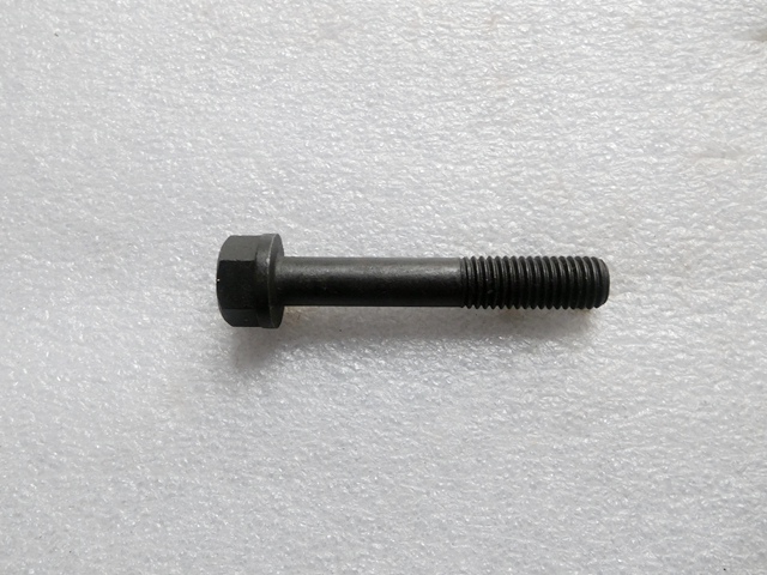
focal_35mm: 28
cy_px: 288
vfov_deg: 49.7
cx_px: 384
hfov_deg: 63.4
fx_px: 620
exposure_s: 1/40
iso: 125
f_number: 3.5
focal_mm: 5
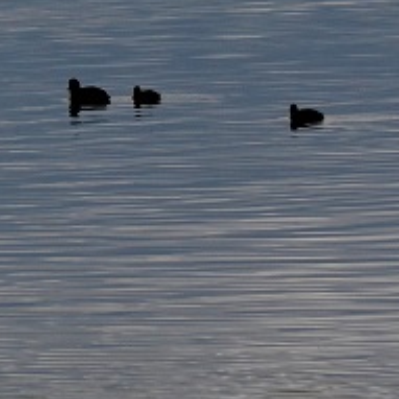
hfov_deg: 2.8
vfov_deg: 2.8
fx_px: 8258
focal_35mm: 633
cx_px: -277
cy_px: -60
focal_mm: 95
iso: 360
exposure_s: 1/8000
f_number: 4.5
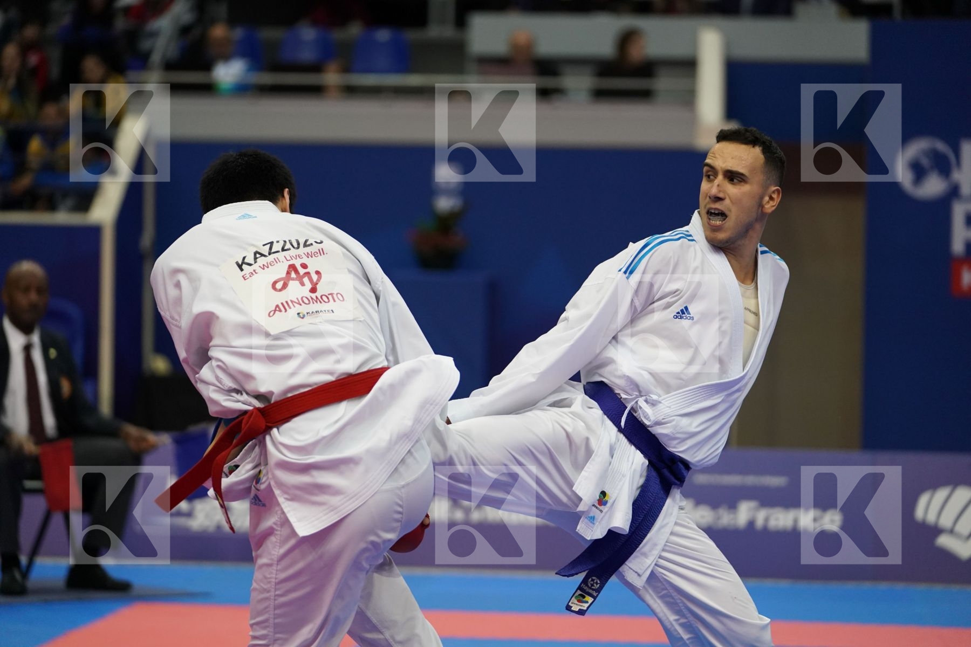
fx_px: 3425
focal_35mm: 127
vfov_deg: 10.8
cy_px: 324
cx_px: 486
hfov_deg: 16.1
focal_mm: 127
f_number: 2.8
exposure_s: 1/1000
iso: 3200
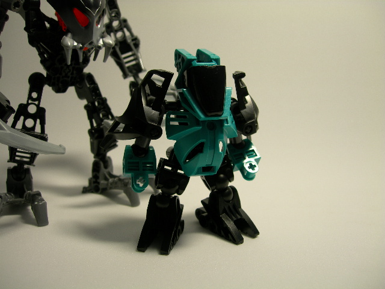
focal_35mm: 38
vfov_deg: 37.7
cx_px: 192
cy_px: 144
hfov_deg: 49.0
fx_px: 423
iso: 50
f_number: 2.8
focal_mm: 7.8
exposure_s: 1/24.5
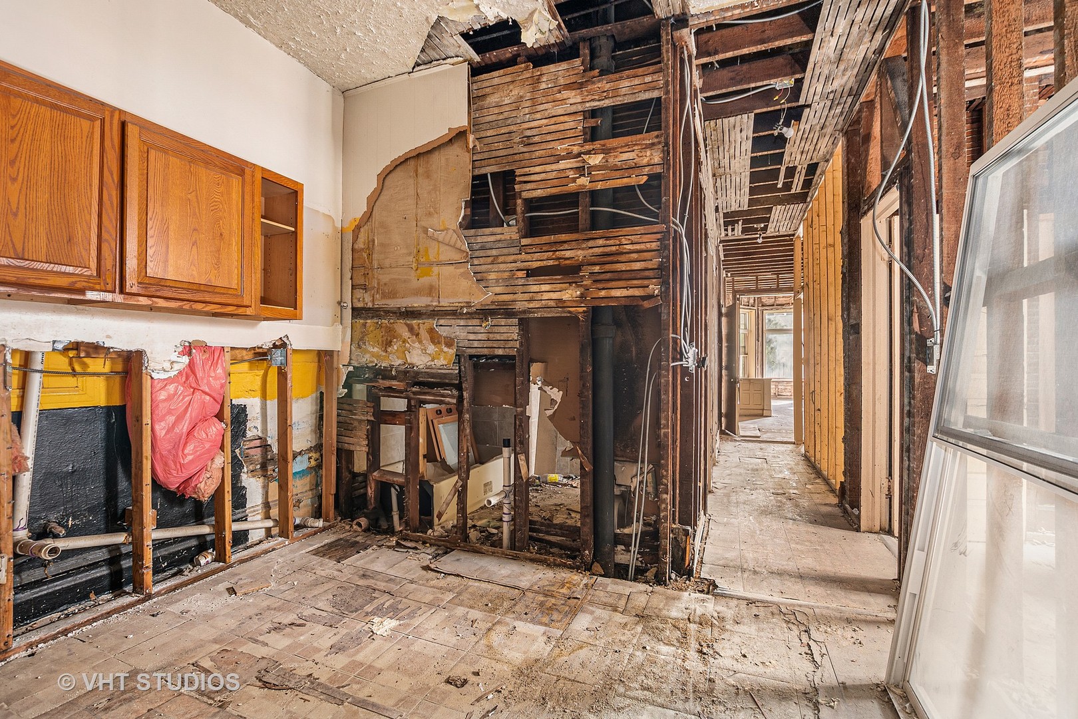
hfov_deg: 100.4
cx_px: 539
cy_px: 360
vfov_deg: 77.3
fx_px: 449
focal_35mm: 15
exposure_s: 3
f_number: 7.1
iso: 320
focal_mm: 10
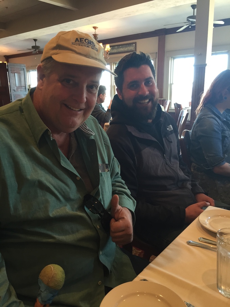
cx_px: 115
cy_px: 154
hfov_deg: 48.2
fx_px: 257
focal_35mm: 29
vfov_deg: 61.7
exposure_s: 1/30
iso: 80
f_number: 2.2
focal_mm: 4.15
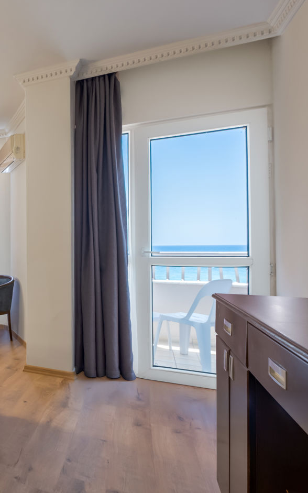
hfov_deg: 35.5
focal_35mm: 26
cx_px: -75
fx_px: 349
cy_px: 240
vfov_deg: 70.4
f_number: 8
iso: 320
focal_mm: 10
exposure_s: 1/200
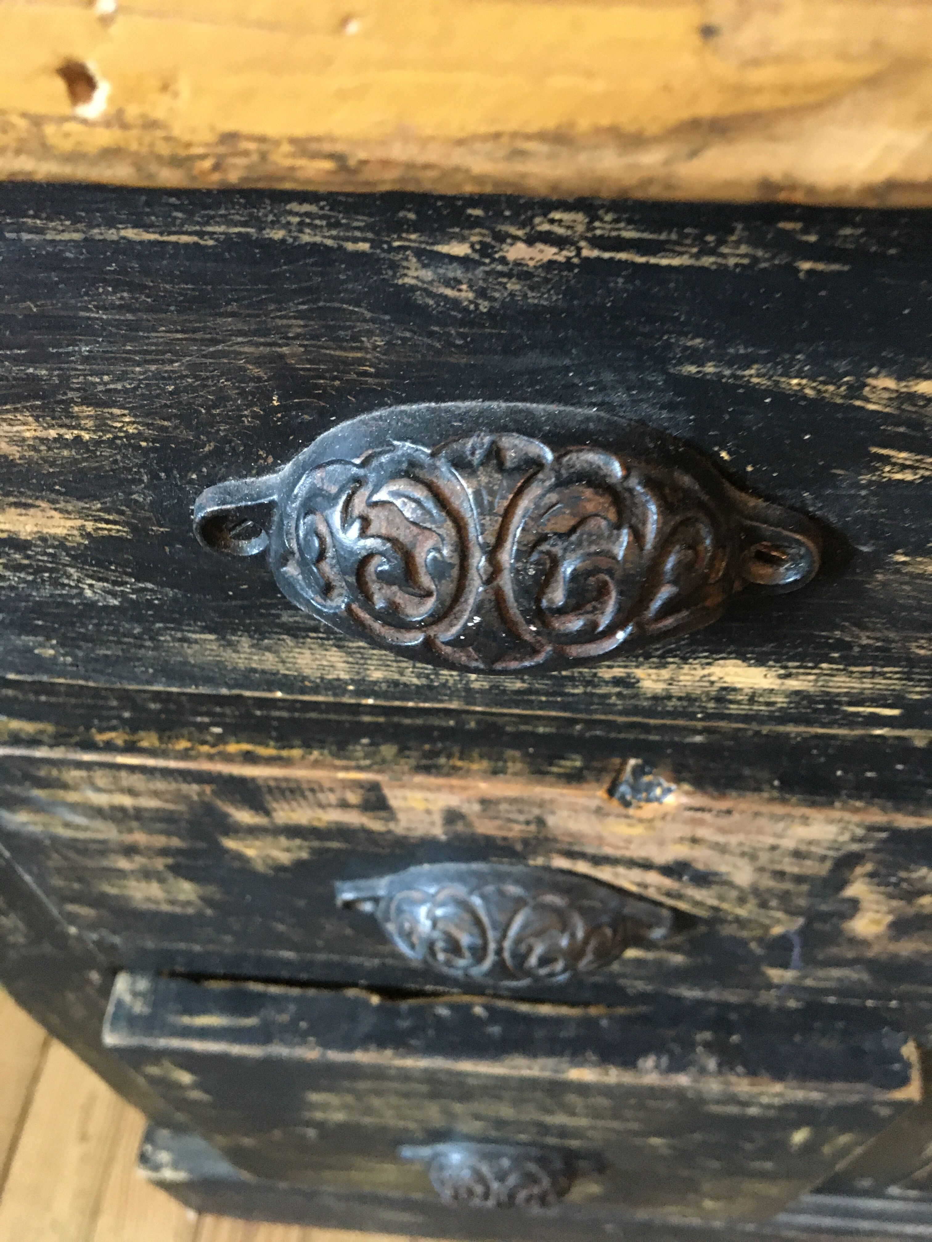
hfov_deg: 48.2
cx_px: 466
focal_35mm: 29
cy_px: 621
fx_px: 1041
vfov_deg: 61.7
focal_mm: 4.15
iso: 250
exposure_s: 1/17
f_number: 2.2
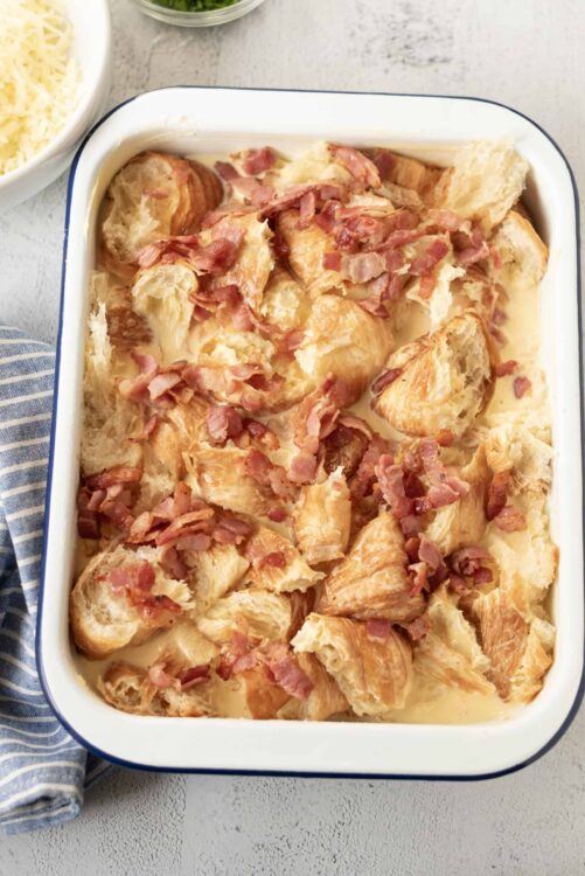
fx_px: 1217
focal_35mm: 50
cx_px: 292
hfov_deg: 27.0
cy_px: 438
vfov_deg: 39.6
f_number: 4
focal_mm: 50
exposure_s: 1/50
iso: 125
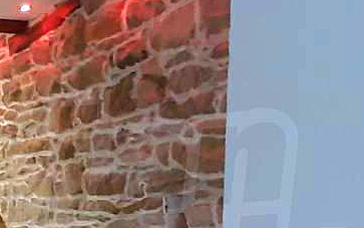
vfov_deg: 21.5
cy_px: 257
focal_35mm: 57
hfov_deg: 31.5
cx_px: -41
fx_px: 566
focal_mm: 1.42
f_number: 2.2
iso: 200
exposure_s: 1/33
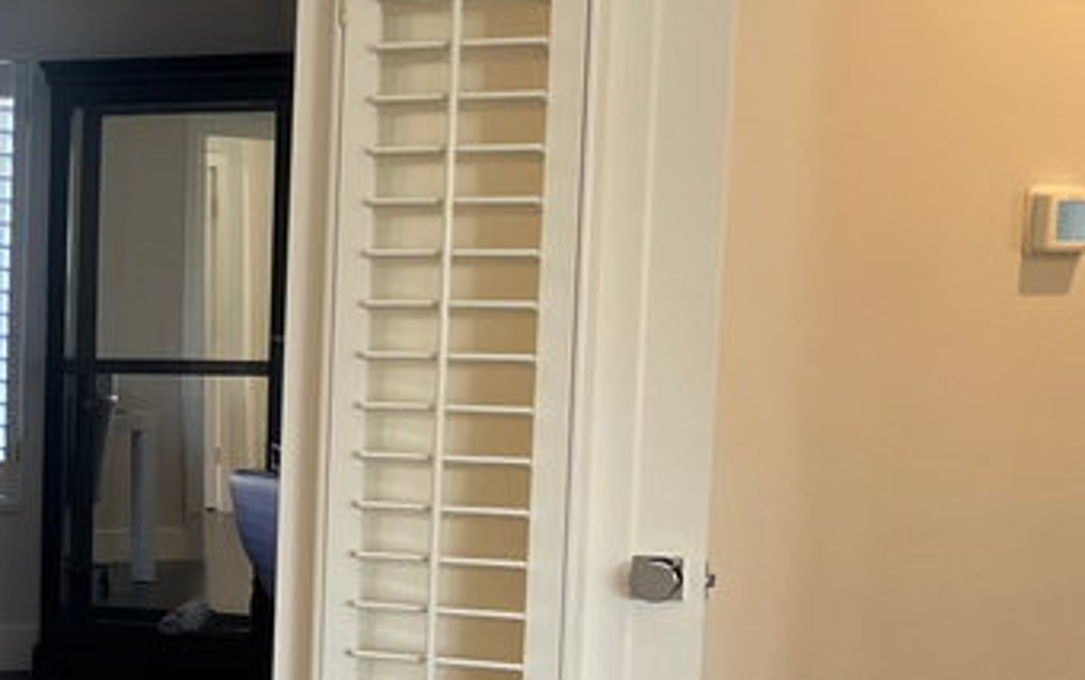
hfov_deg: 21.2
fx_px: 2456
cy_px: 472
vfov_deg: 15.7
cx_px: -517
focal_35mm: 83
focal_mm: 5.7
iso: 100
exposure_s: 1/120
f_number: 1.5
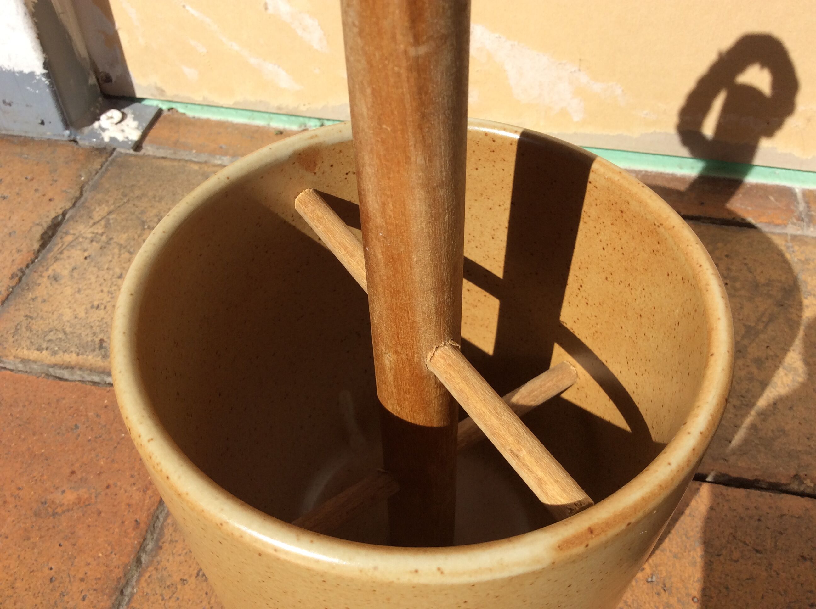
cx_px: 408
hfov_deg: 56.9
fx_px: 753
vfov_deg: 44.1
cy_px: 304
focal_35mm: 32
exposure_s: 1/1431
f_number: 2.4
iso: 32
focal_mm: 3.3
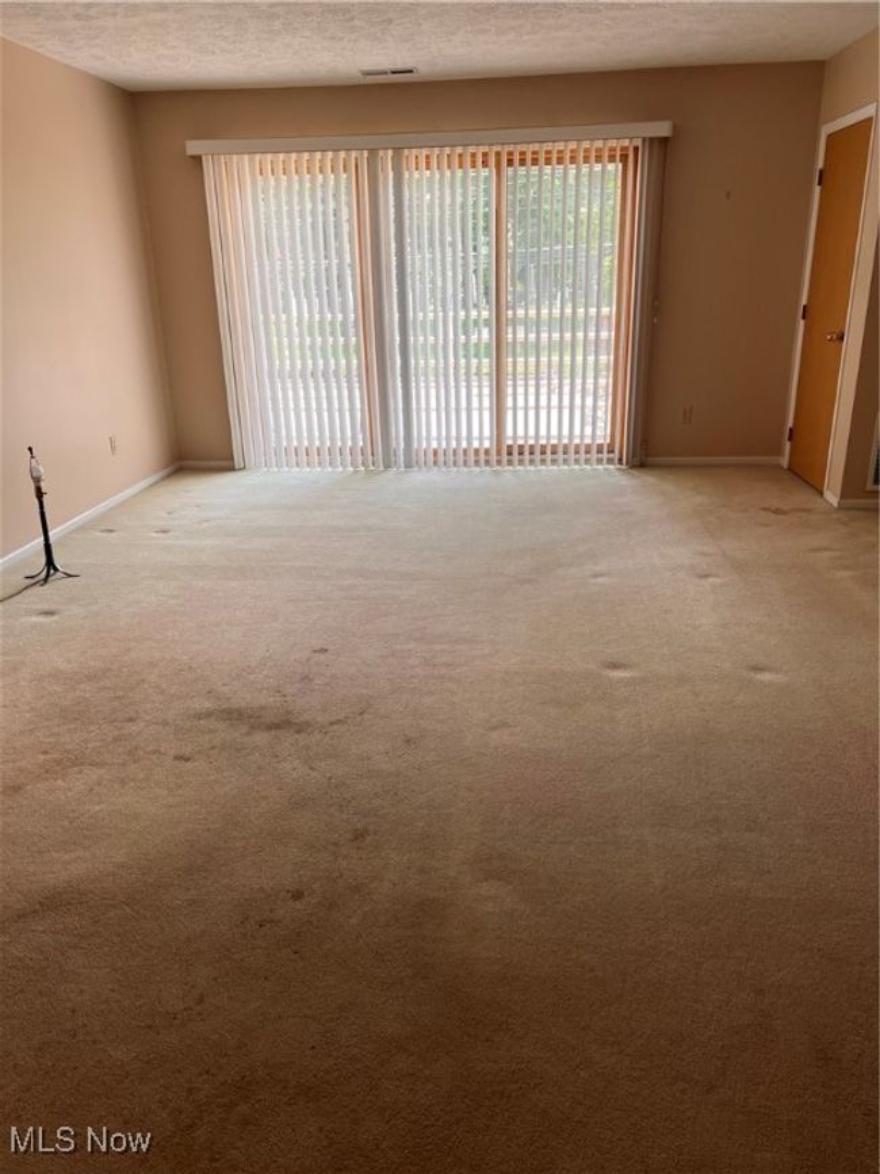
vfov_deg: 67.3
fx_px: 882
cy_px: 587
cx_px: 440
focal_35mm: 26
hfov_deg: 53.1
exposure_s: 1/121
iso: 40
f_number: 1.5
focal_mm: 5.7
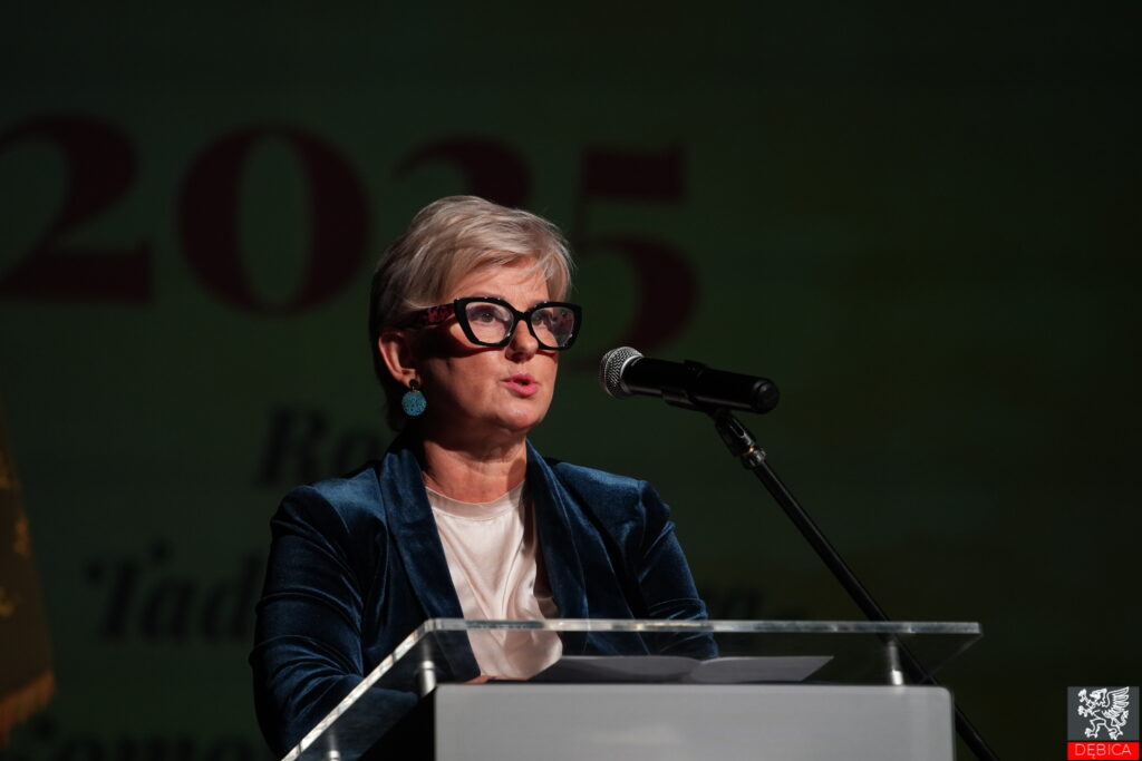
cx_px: 571
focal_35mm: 200
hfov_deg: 10.3
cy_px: 380
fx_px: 6345
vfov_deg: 6.9
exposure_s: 1/160
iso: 2000
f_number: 5.6
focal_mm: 200
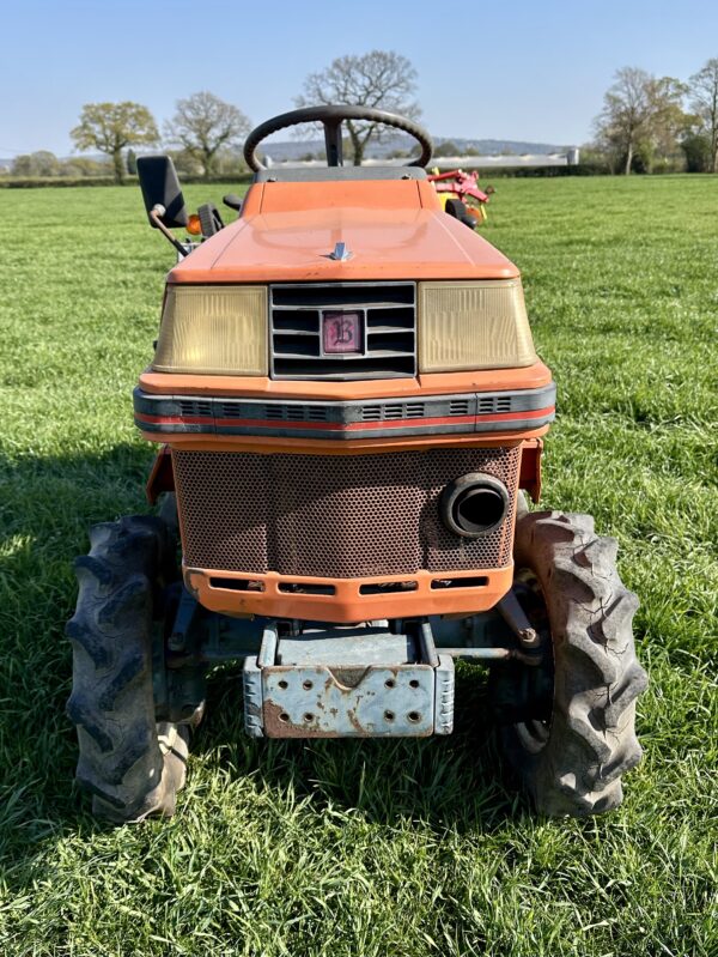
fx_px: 663
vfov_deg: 71.6
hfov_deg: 56.9
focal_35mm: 24
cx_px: 359
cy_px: 478
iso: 80
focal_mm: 6.86
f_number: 1.78
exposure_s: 1/2203
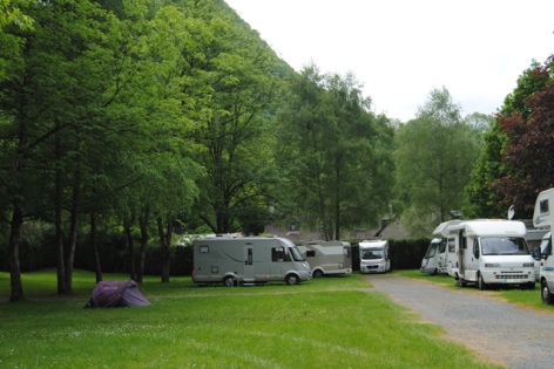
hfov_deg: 42.3
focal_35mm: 46
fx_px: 716
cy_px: 184
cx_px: 277
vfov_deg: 29.0
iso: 100
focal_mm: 31
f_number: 7.1
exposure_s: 1/200
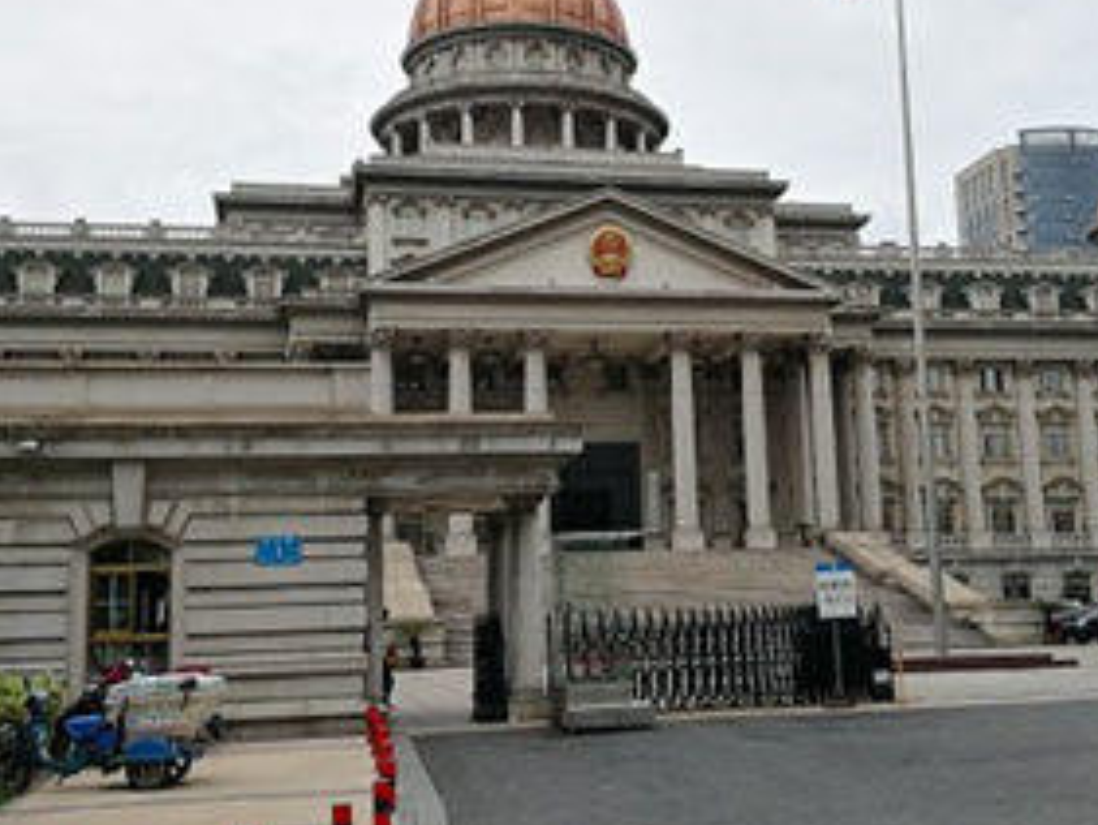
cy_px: 334
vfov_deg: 30.2
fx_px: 1523
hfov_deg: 39.5
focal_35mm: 48
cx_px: 660
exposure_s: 1/644
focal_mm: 3.84
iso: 50
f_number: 2.2
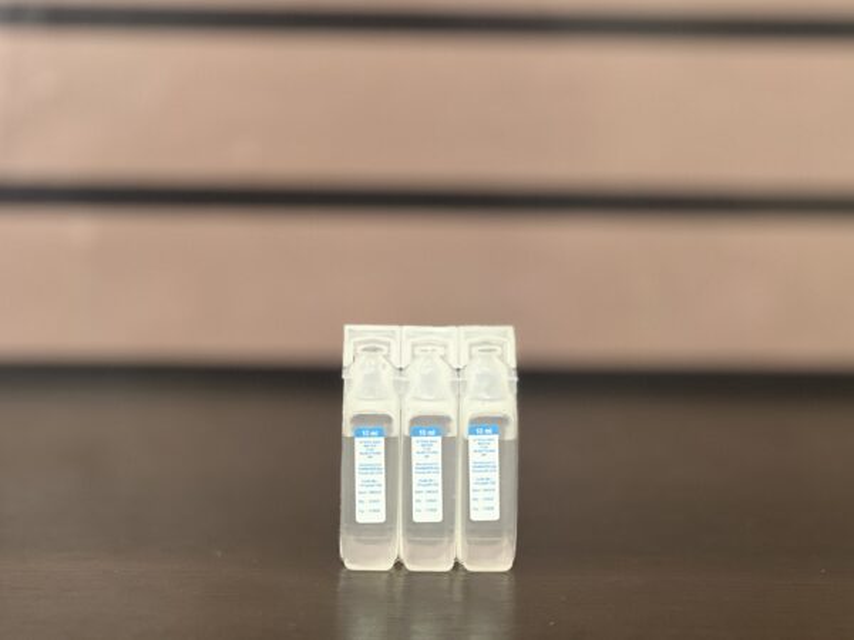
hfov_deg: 25.3
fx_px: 1900
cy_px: 320
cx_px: 427
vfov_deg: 19.1
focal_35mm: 77
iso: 400
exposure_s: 1/20
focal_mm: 9
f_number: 2.8
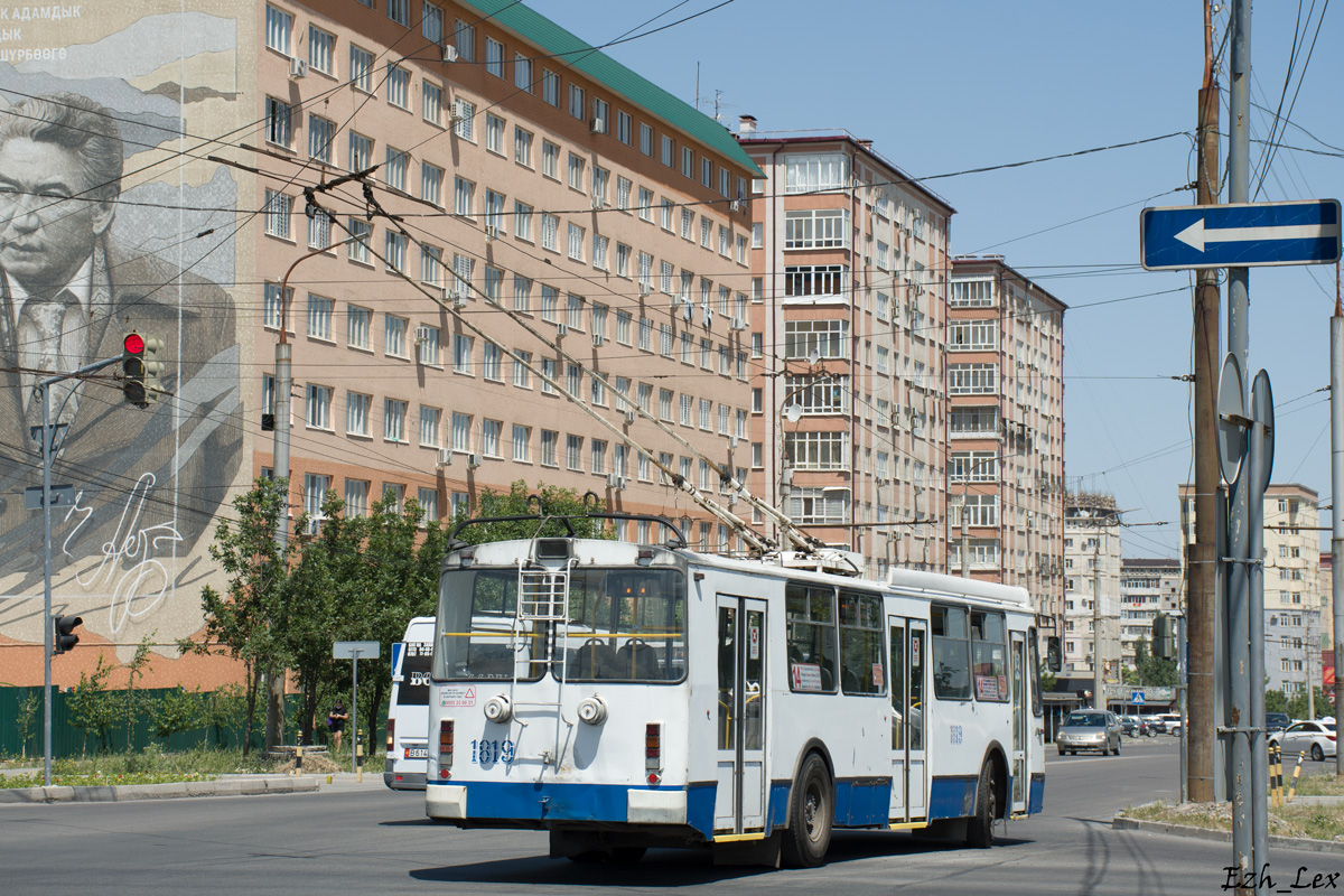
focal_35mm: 67
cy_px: 448
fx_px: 2501
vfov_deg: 20.3
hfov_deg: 30.1
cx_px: 672
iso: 100
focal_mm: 45
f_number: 8
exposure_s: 1/400
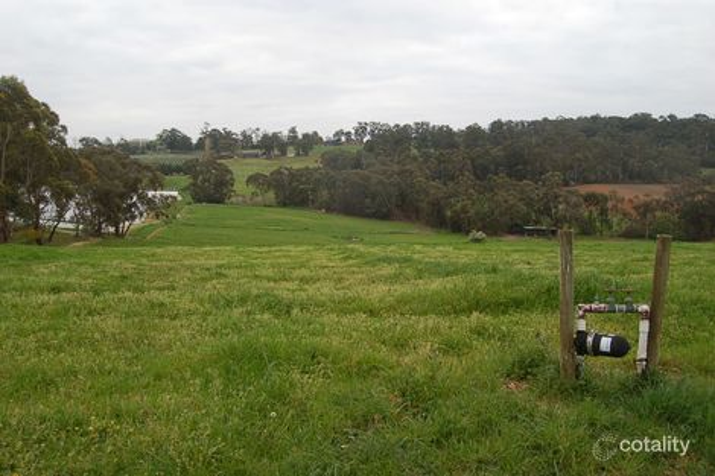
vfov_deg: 47.9
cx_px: 358
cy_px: 238
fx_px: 536
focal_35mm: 27
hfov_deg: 67.4
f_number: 5.6
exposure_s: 1/125
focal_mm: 18
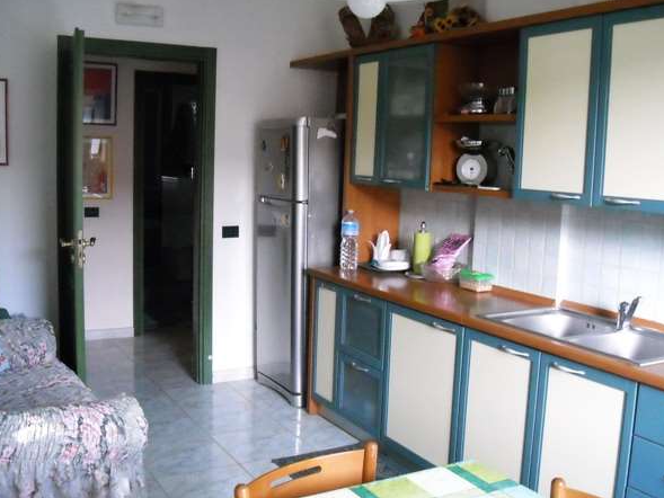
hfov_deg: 49.0
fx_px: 729
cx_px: 335
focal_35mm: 38
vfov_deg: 37.7
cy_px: 247
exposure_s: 1/80
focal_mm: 5.7
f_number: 2.8
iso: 800
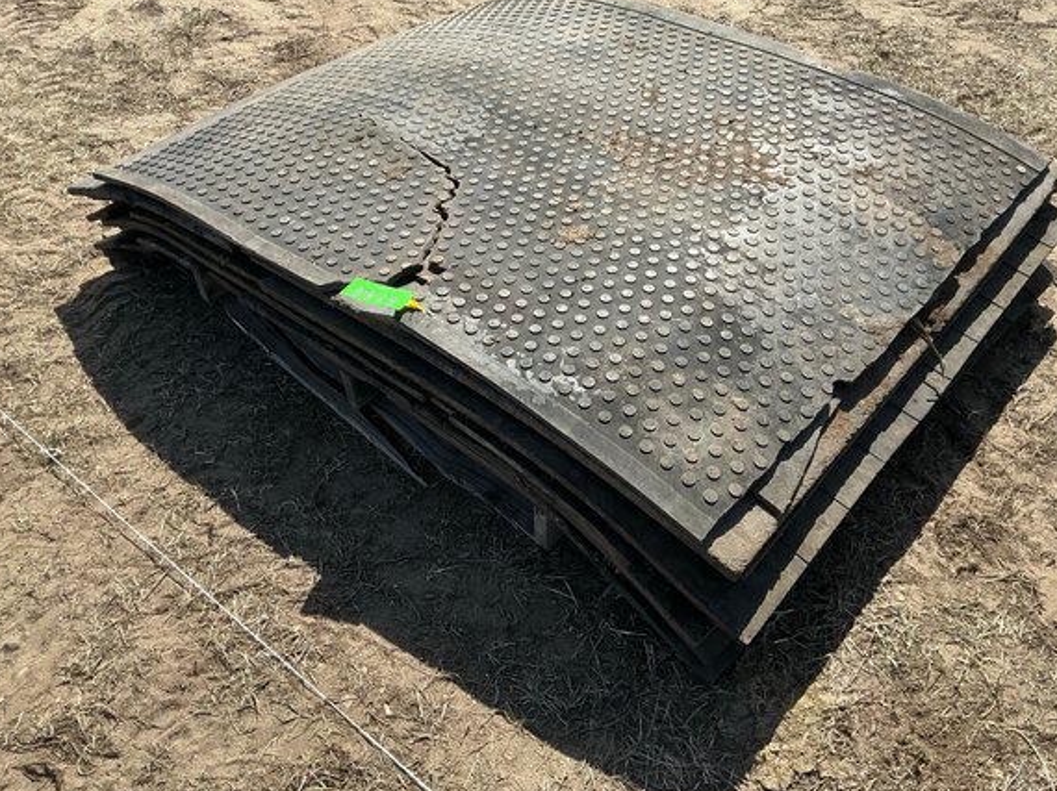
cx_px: 565
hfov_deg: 58.3
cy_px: 379
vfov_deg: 45.4
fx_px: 946
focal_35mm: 31
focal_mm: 3
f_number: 1.8
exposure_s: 1/1195
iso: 25
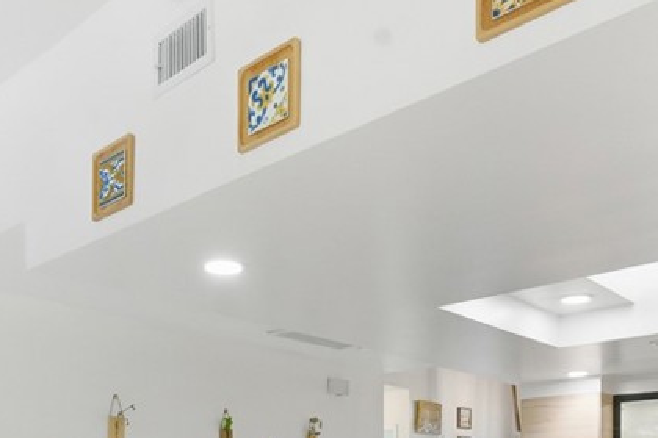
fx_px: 713
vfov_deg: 30.2
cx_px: 371
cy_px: 495
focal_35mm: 39
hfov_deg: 49.4
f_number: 8
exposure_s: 1/640
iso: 1000
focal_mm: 16
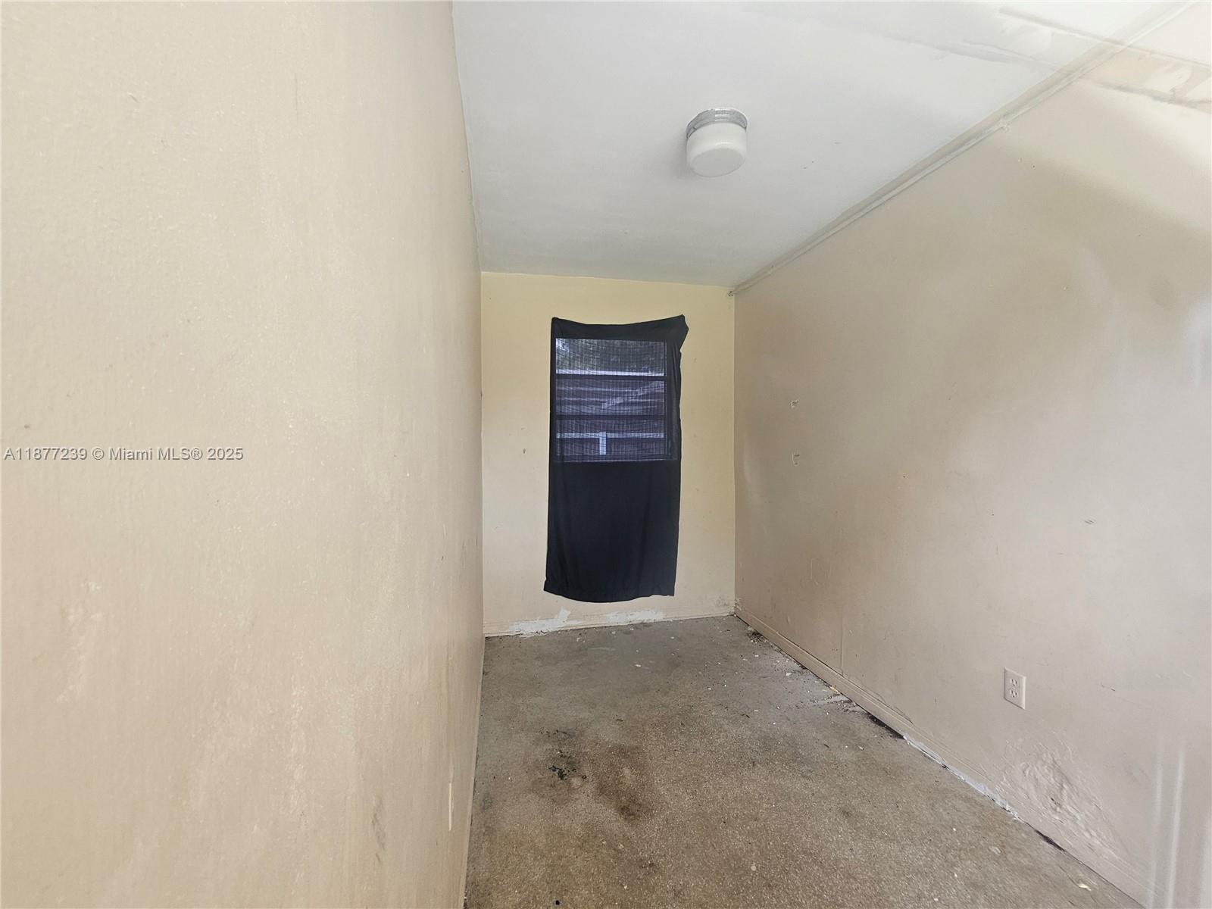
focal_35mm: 13
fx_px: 455
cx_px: 606
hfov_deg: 106.2
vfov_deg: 89.9
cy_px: 454
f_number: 2.2
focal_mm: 2.2
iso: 80
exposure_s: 1/102
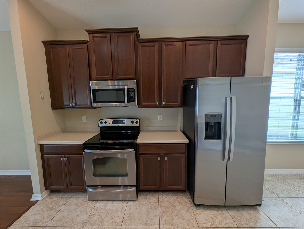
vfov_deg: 90.1
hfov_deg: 106.1
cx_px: 152
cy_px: 114
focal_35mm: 13
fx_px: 114
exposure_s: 1/120
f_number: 2.2
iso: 78
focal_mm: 1.95
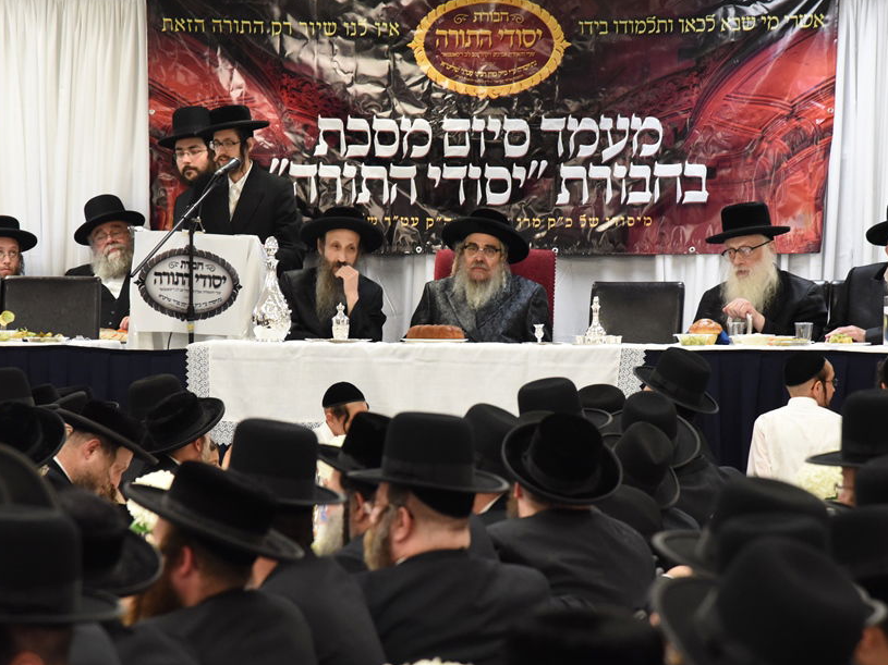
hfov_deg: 13.6
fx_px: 3719
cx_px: 476
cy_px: 360
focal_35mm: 145
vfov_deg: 10.2
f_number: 5.6
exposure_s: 1/250
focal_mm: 120
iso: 5000
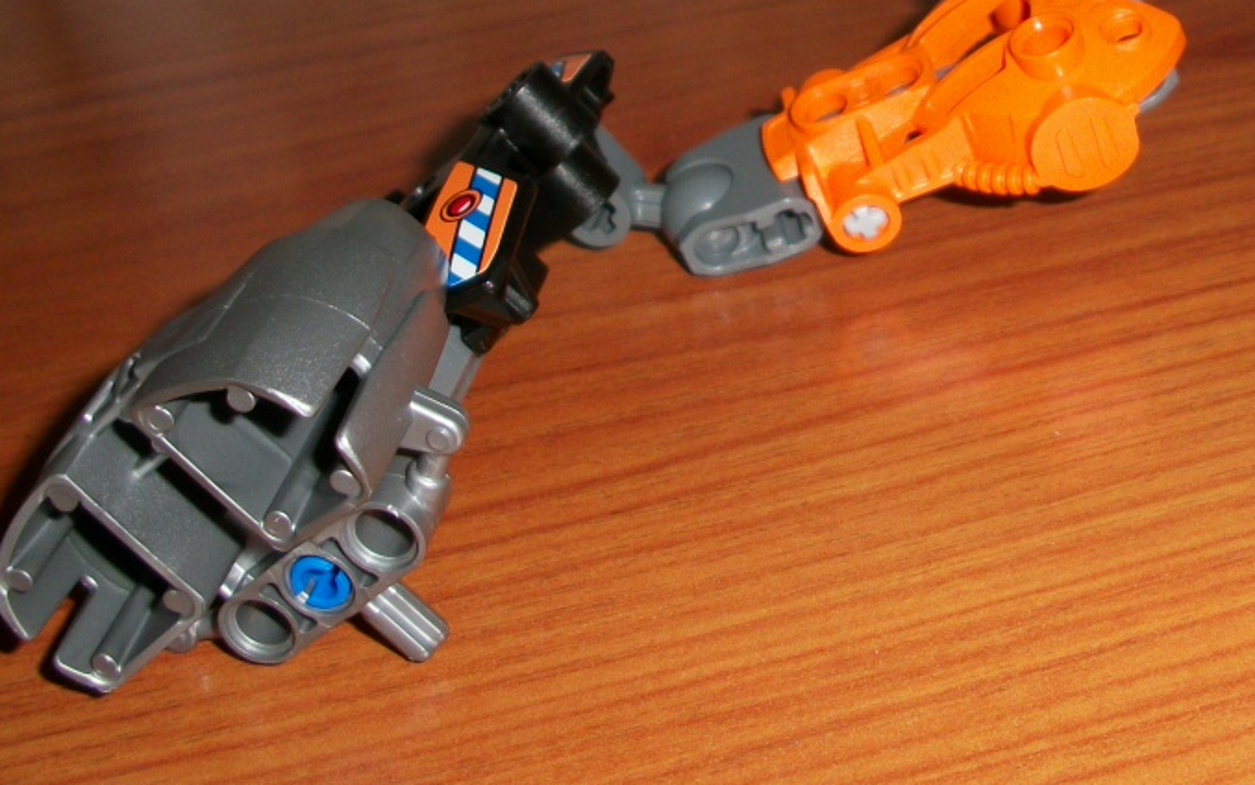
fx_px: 2395
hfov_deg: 29.0
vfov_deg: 18.4
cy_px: 161
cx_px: 898
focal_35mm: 70
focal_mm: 6.3
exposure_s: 1/60
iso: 80
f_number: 3.1
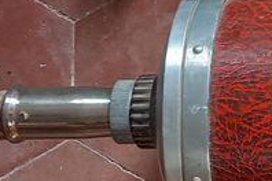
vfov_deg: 9.6
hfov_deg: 13.7
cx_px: 382
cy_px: 26
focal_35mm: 142
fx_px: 1073
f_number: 1.8
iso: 64
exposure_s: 1/50
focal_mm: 4
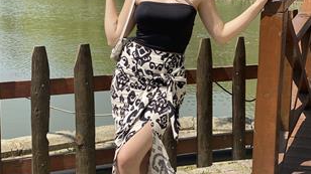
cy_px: 84
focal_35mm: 76
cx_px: 156
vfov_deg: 15.9
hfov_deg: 27.9
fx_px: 627
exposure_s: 1/1261
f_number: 2
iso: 20
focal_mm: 6
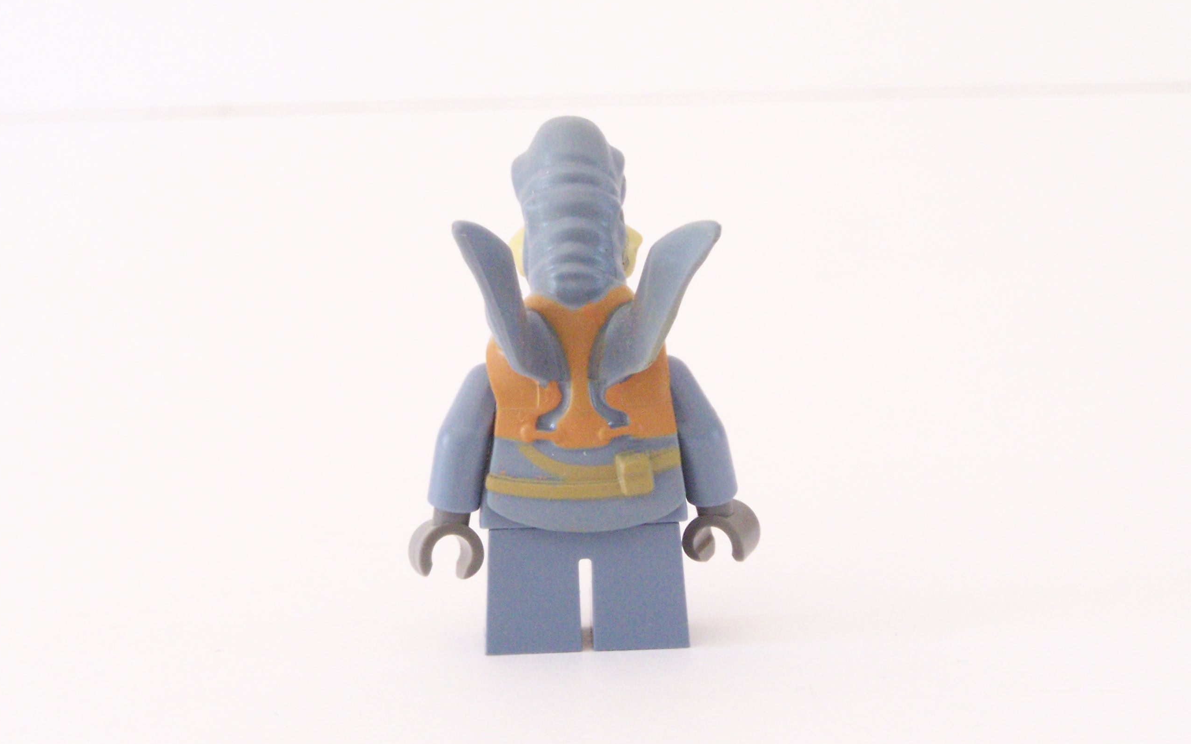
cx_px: 593
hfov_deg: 18.6
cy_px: 356
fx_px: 3635
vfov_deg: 11.7
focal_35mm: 112
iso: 400
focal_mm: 17.5
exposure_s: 1/10
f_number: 8
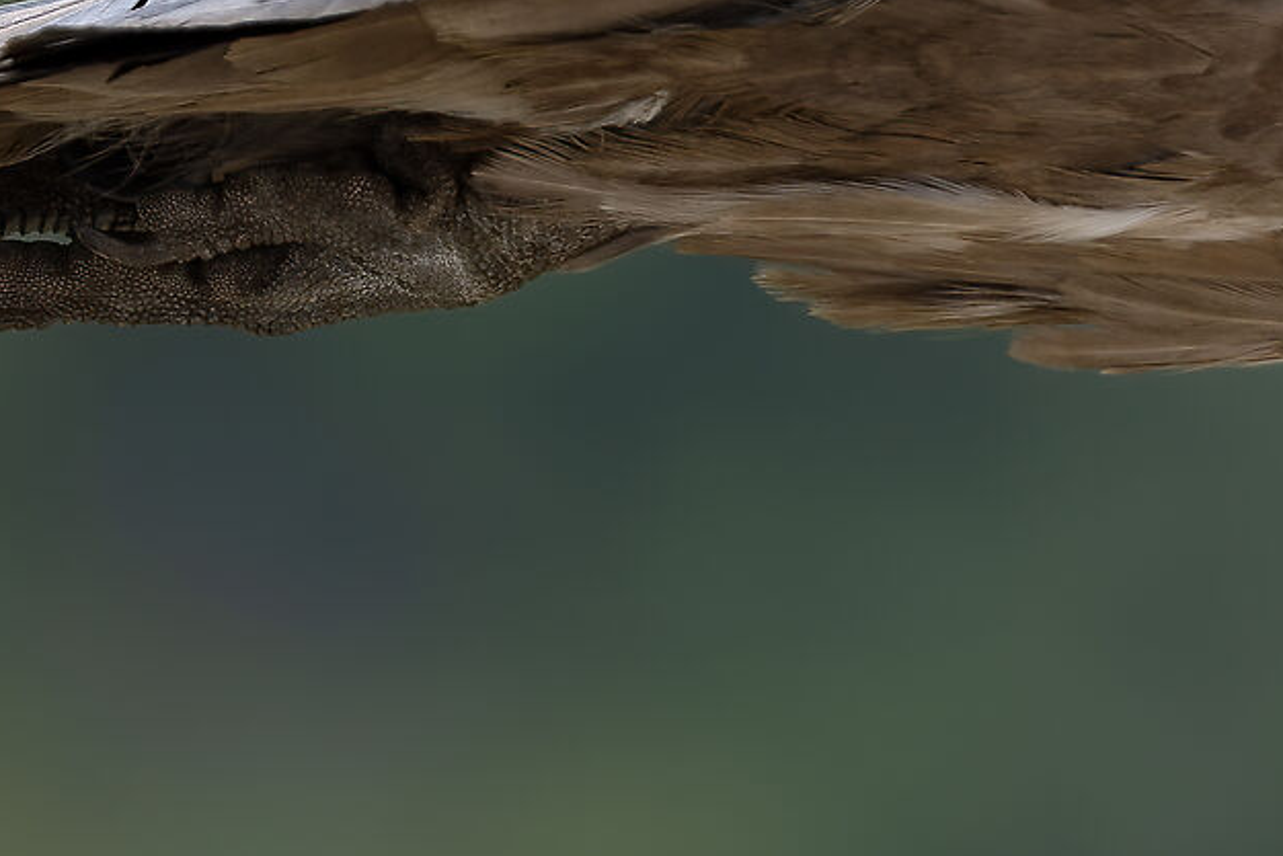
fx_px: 95813
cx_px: 1373
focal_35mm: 2688
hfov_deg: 0.8
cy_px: -464
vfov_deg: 0.5
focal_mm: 700
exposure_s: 1/3200
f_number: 5.6
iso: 1100
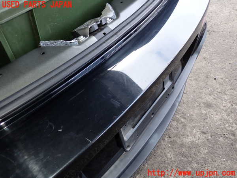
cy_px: 89
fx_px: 205
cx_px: 118
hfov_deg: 60.0
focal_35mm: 30
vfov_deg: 46.8
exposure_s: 1/60
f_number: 2.3
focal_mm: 5.4
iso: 125
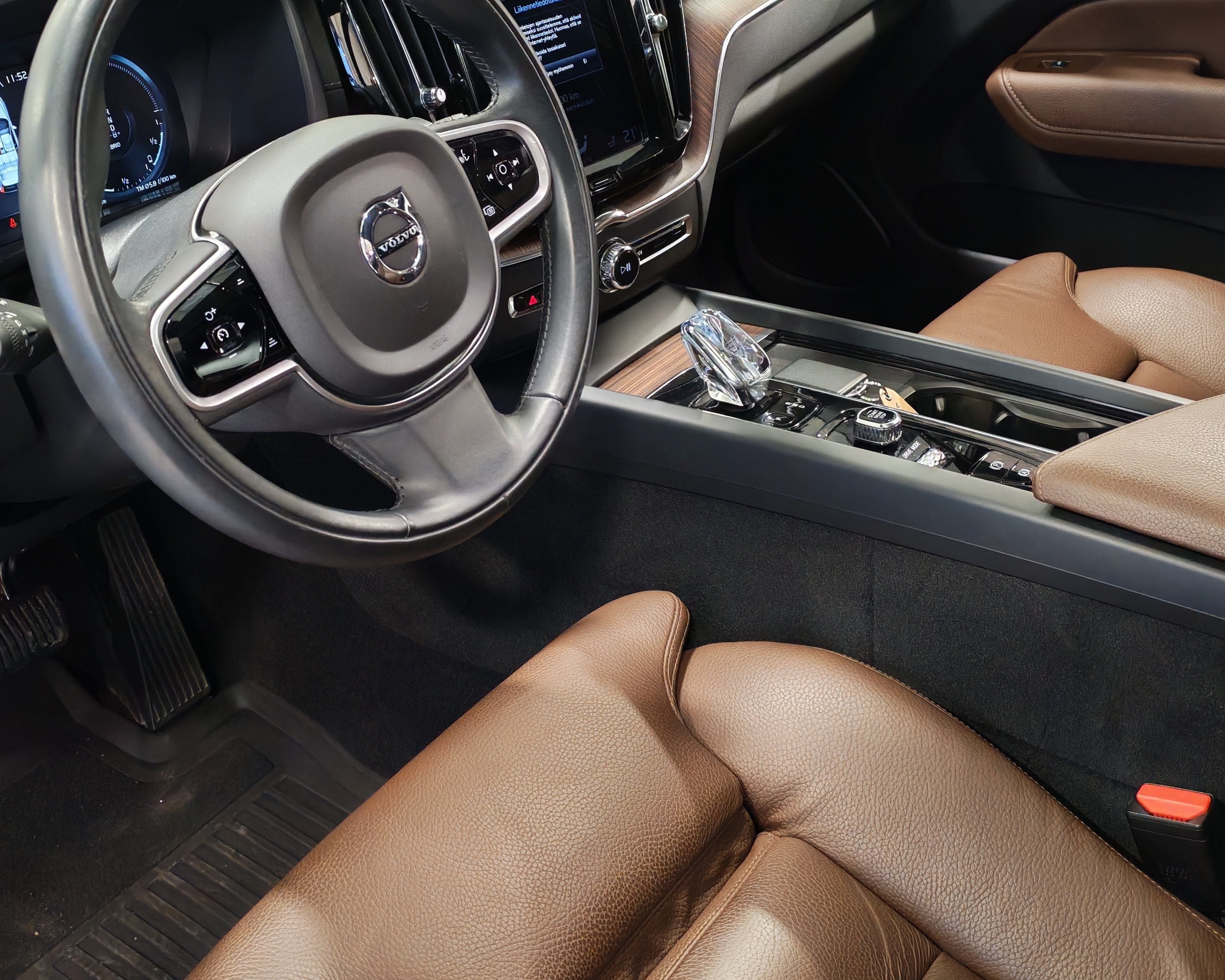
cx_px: 526
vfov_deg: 35.5
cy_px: 384
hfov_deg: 43.7
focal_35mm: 42
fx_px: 1523
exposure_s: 1/50
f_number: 1.9
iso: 1965
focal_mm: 6.12
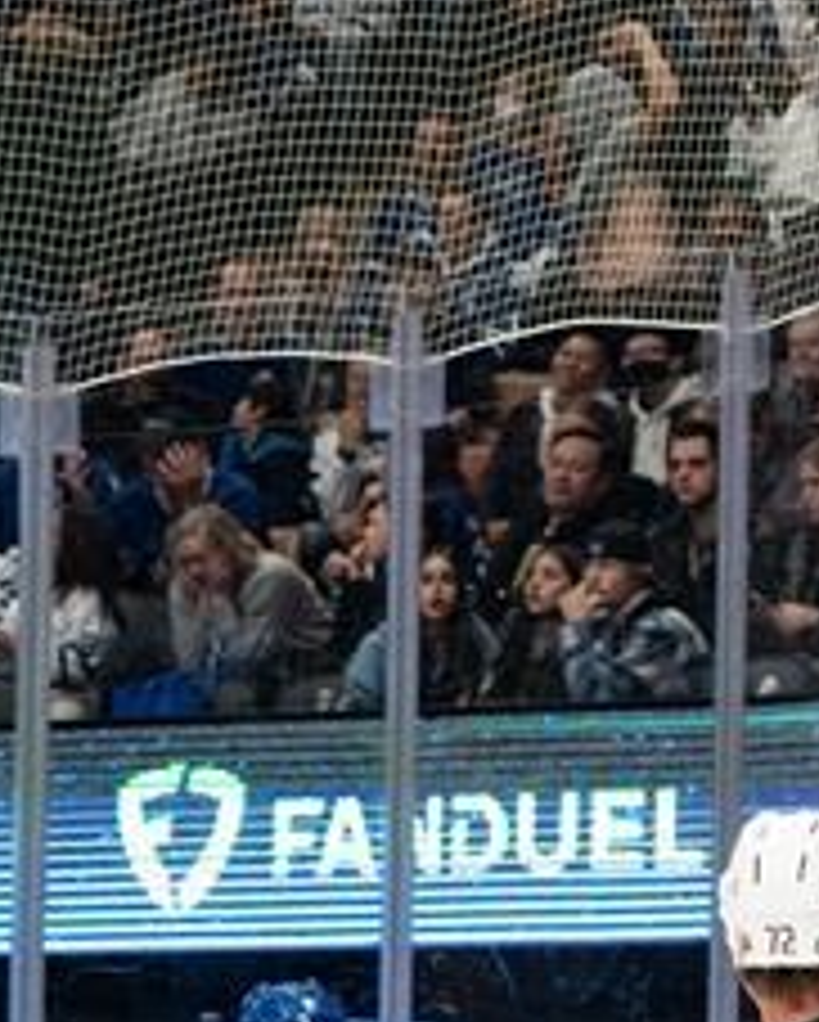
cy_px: 943
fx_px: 9259
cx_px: 1359
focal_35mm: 306
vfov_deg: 6.3
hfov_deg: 5.0
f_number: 6.3
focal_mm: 114
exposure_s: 1/1000
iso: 4000
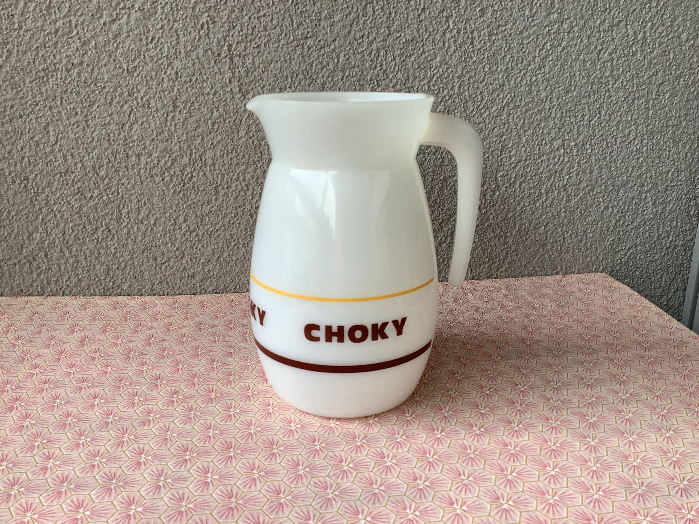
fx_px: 626
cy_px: 262
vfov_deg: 45.4
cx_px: 350
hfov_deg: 58.4
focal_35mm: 31
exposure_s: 1/111
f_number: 2.4
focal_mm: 3.3
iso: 25
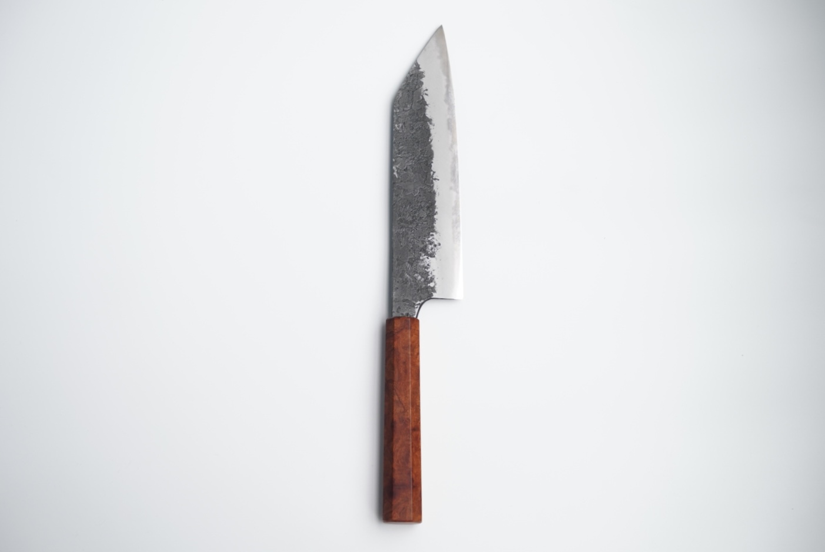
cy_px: 276
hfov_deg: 31.0
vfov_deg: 21.0
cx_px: 412
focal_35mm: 65
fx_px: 1490
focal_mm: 43.3
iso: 250
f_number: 3.5
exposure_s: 1/500
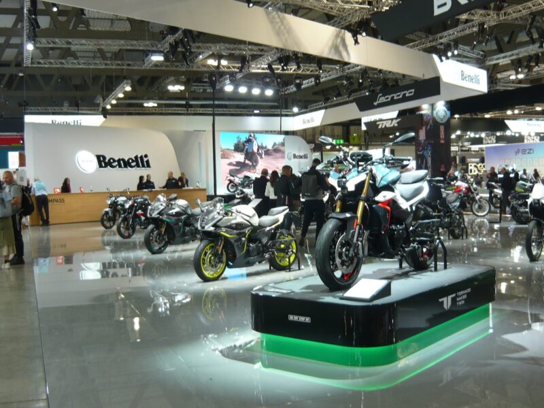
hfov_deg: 45.8
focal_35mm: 41
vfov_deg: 35.1
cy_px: 204
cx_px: 272
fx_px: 644
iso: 100
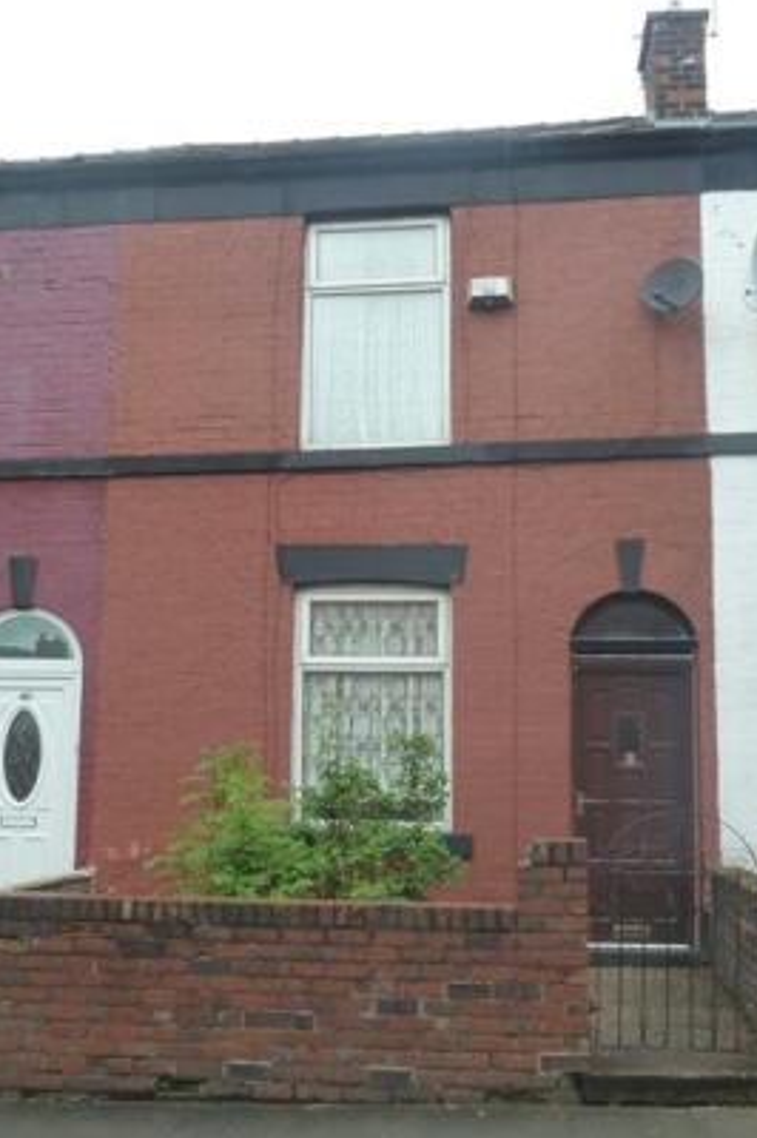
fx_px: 1390
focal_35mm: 44
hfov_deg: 30.5
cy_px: 605
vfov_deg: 44.5
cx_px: 391
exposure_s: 1/100
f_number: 3.4
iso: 125
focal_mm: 4.7
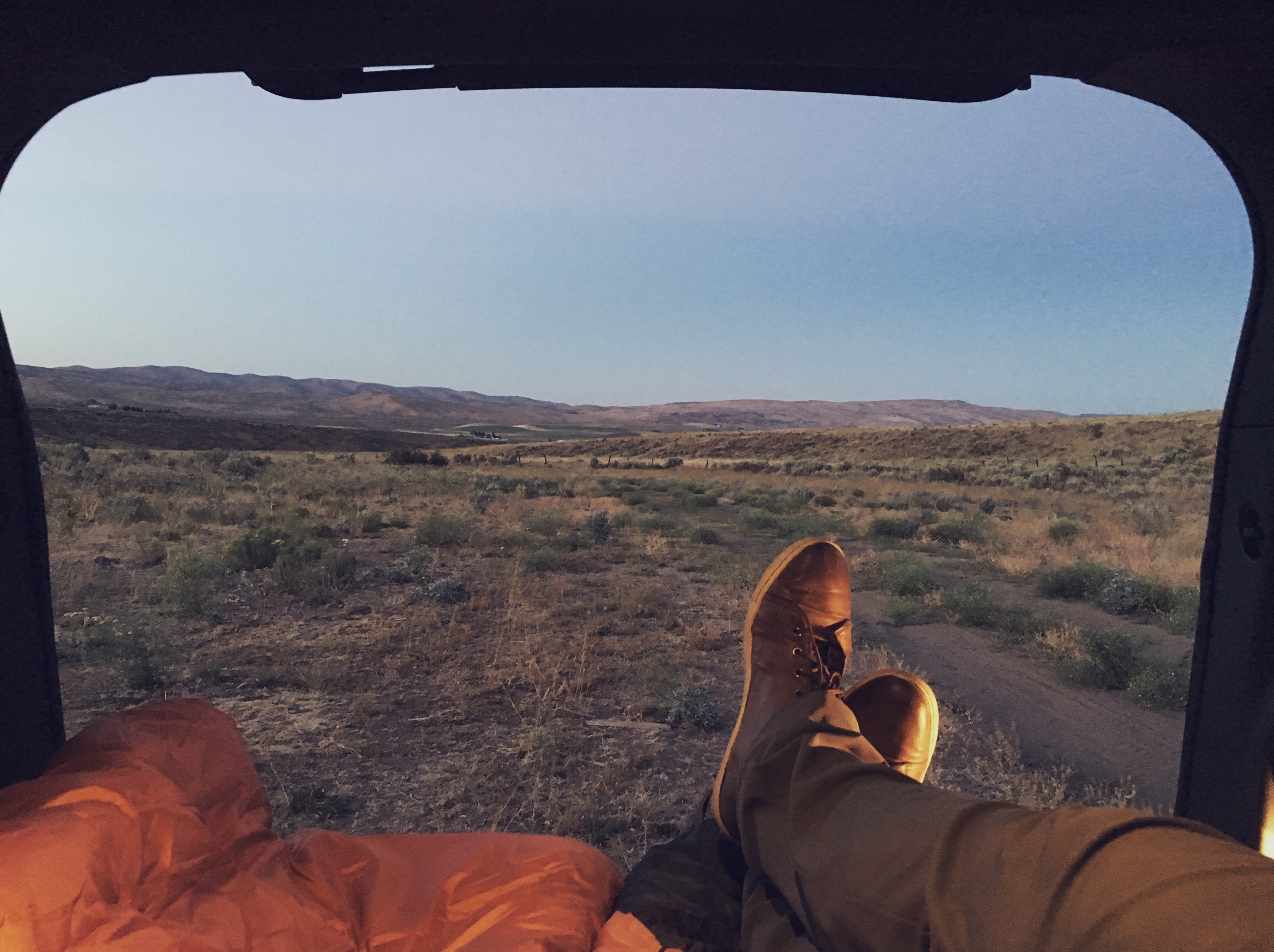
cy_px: 476
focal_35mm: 29
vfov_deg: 48.1
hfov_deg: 61.7
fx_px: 1066
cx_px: 637
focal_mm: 4.15
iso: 500
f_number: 2.2
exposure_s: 1/15
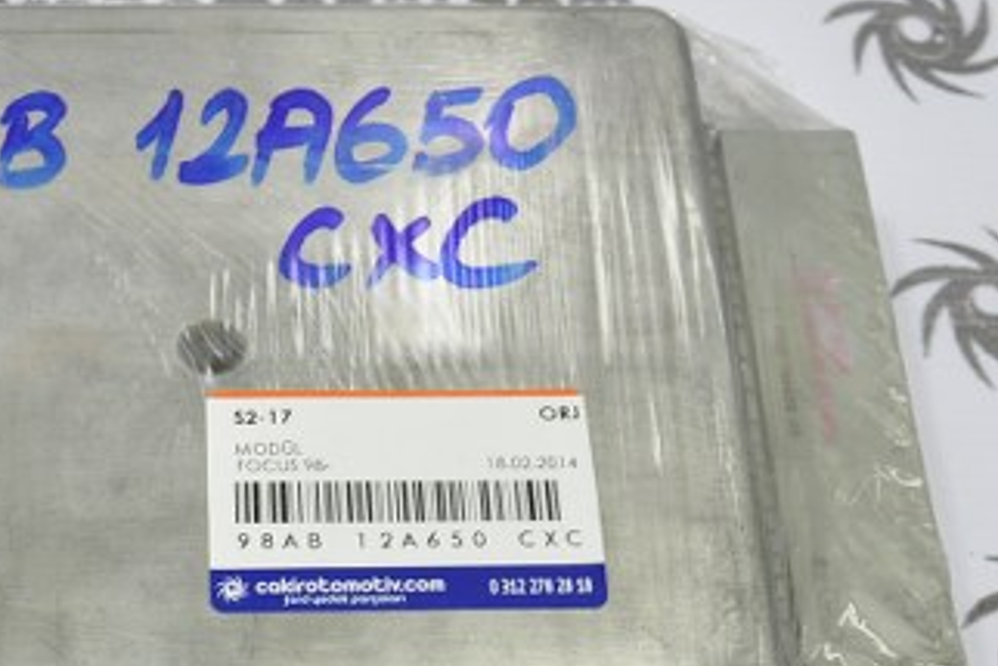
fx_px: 2551
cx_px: 236
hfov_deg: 21.9
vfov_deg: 14.8
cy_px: 486
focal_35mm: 92
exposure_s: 1/40
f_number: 4.5
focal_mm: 22
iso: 200
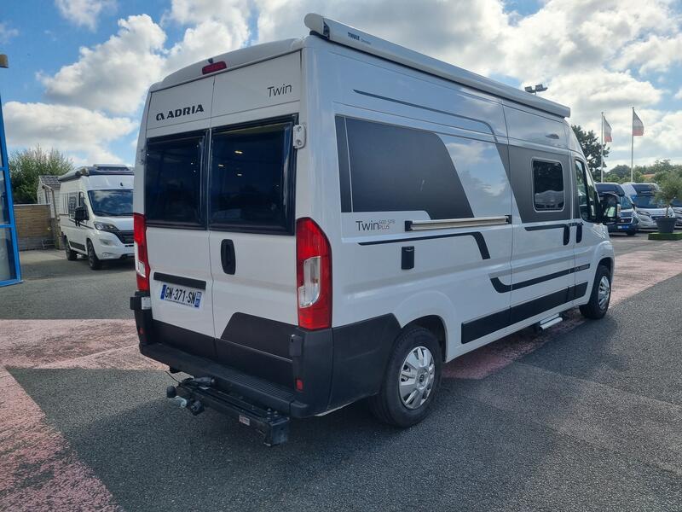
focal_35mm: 26
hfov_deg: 67.3
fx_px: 512
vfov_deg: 53.1
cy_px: 256
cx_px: 341
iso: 50
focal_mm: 5.4
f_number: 1.8
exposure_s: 1/2536
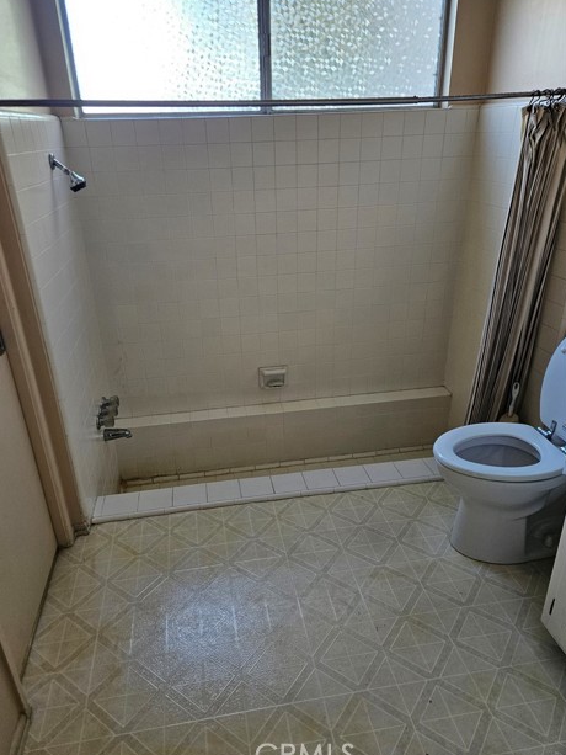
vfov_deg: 71.6
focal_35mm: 24
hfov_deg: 56.8
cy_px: 378
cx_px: 276
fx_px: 523
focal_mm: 5.4
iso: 200
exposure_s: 1/120
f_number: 1.8
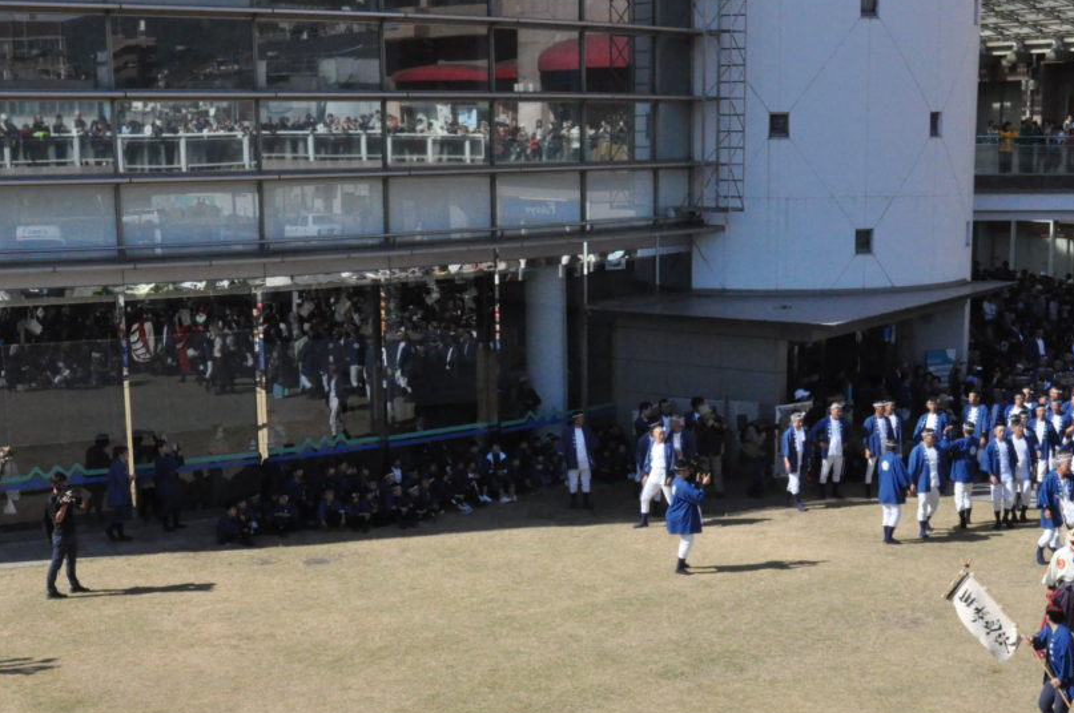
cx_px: 604
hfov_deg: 35.8
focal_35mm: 56
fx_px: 1661
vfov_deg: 24.1
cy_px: 493
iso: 3200
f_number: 18
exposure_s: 1/1250
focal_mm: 25
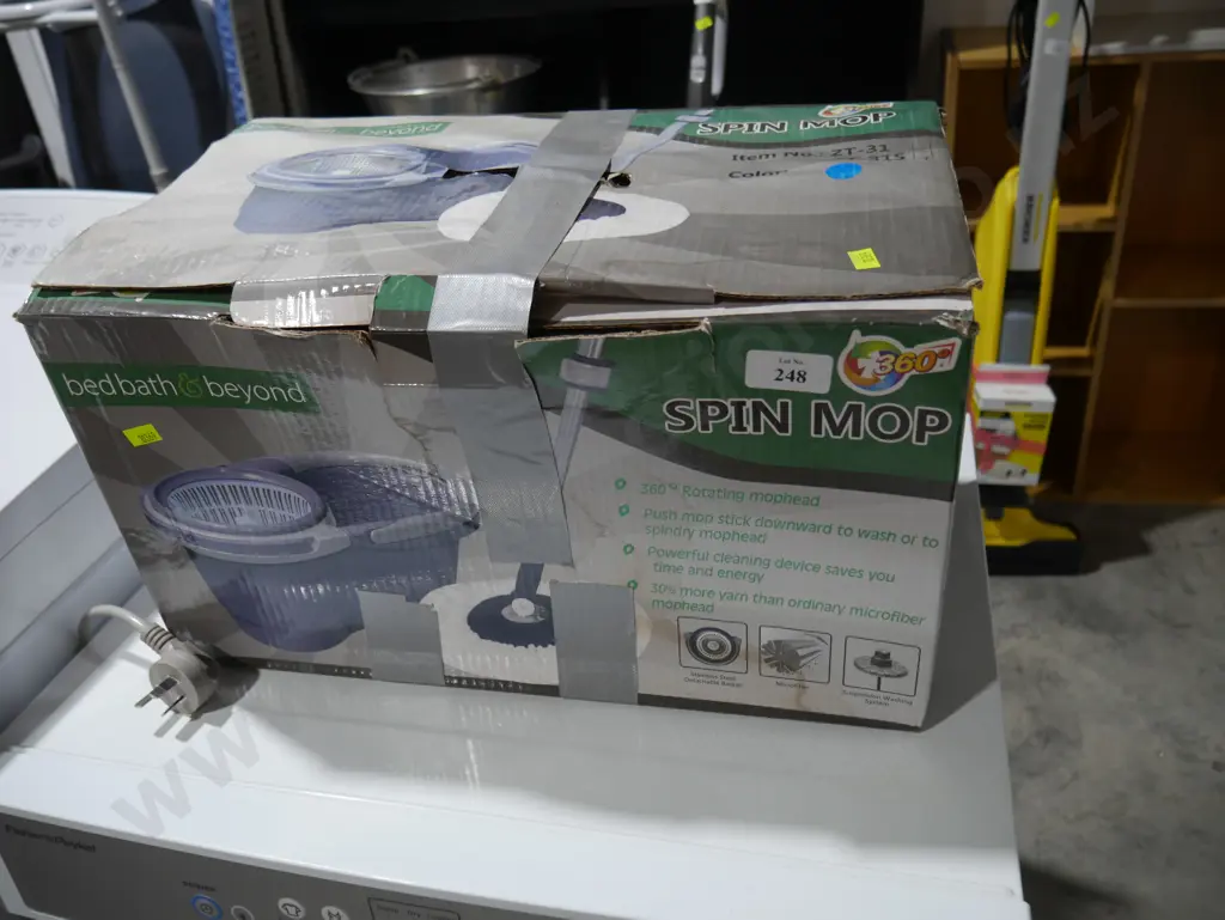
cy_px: 460
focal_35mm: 28
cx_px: 612
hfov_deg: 63.4
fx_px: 991
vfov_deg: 49.8
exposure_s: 1/80
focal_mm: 14
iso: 200
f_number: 3.5
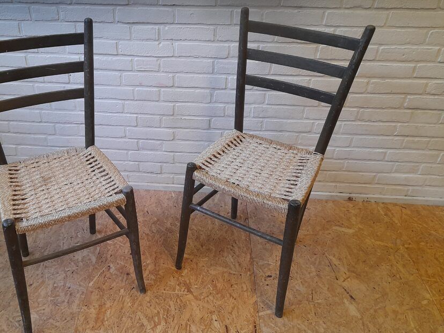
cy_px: 170
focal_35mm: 31
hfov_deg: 57.8
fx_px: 398
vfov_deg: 45.4
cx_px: 171
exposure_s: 1/50
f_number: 2
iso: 320
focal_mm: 4.6
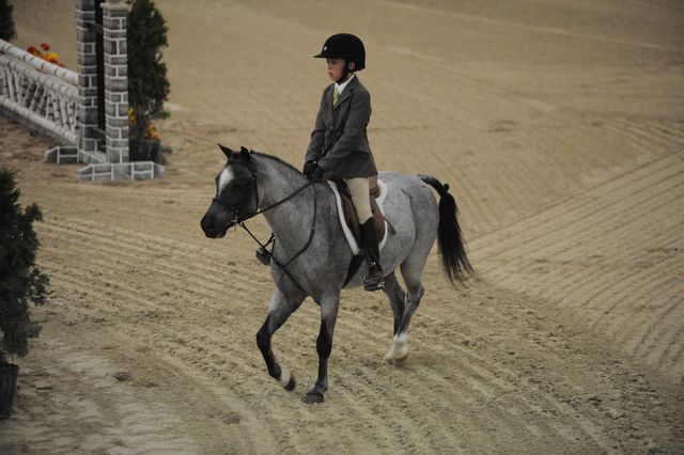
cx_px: 342
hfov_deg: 13.7
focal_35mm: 150
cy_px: 228
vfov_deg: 9.1
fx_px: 2848
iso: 6400
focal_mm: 150
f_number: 2.8
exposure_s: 1/400
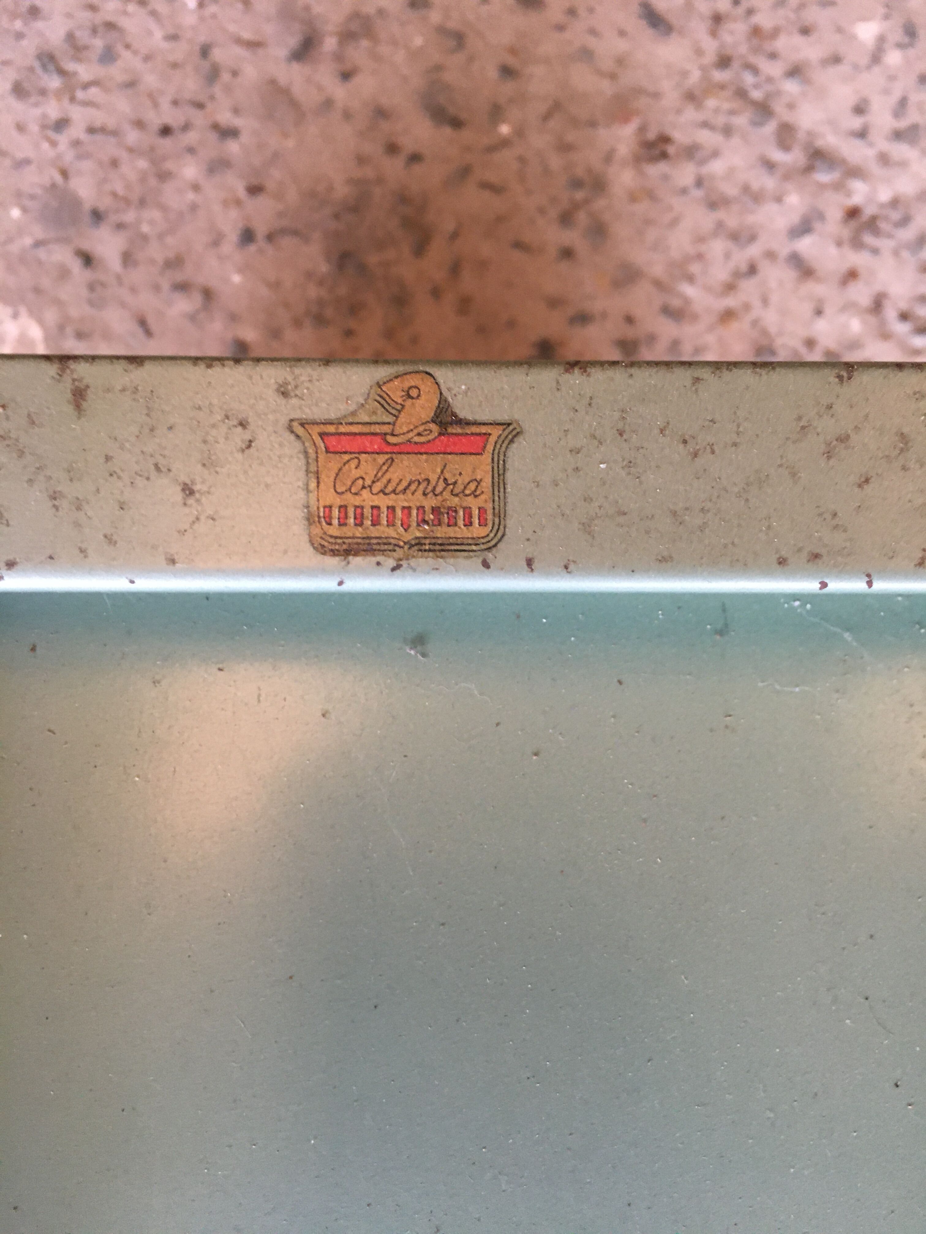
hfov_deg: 48.2
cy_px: 617
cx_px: 463
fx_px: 1034
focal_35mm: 29
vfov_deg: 61.7
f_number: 2.2
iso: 160
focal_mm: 4.15
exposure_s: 1/33
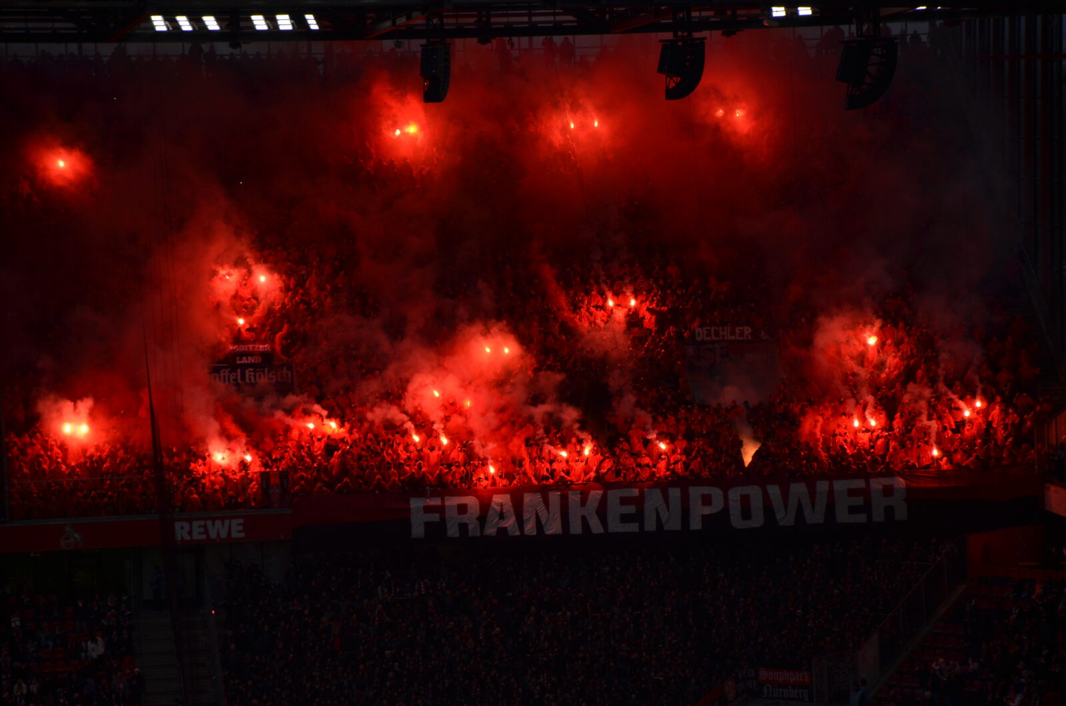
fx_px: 4654
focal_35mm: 158
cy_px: 353
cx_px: 533
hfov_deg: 13.1
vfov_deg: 8.7
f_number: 6.3
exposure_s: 1/640
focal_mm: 105
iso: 200
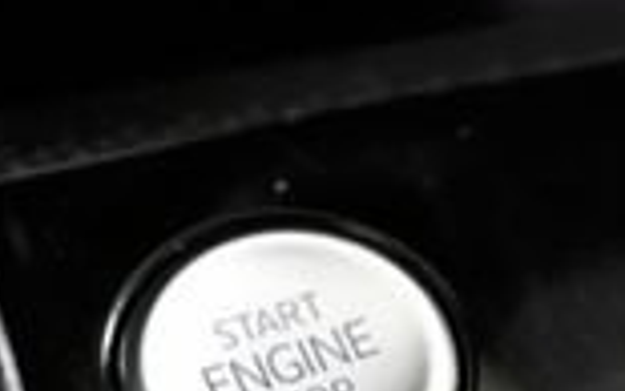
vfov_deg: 4.5
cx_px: 294
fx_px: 5027
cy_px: 357
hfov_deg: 7.1
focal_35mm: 295
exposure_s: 1/100
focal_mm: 70
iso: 1000
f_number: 4.5
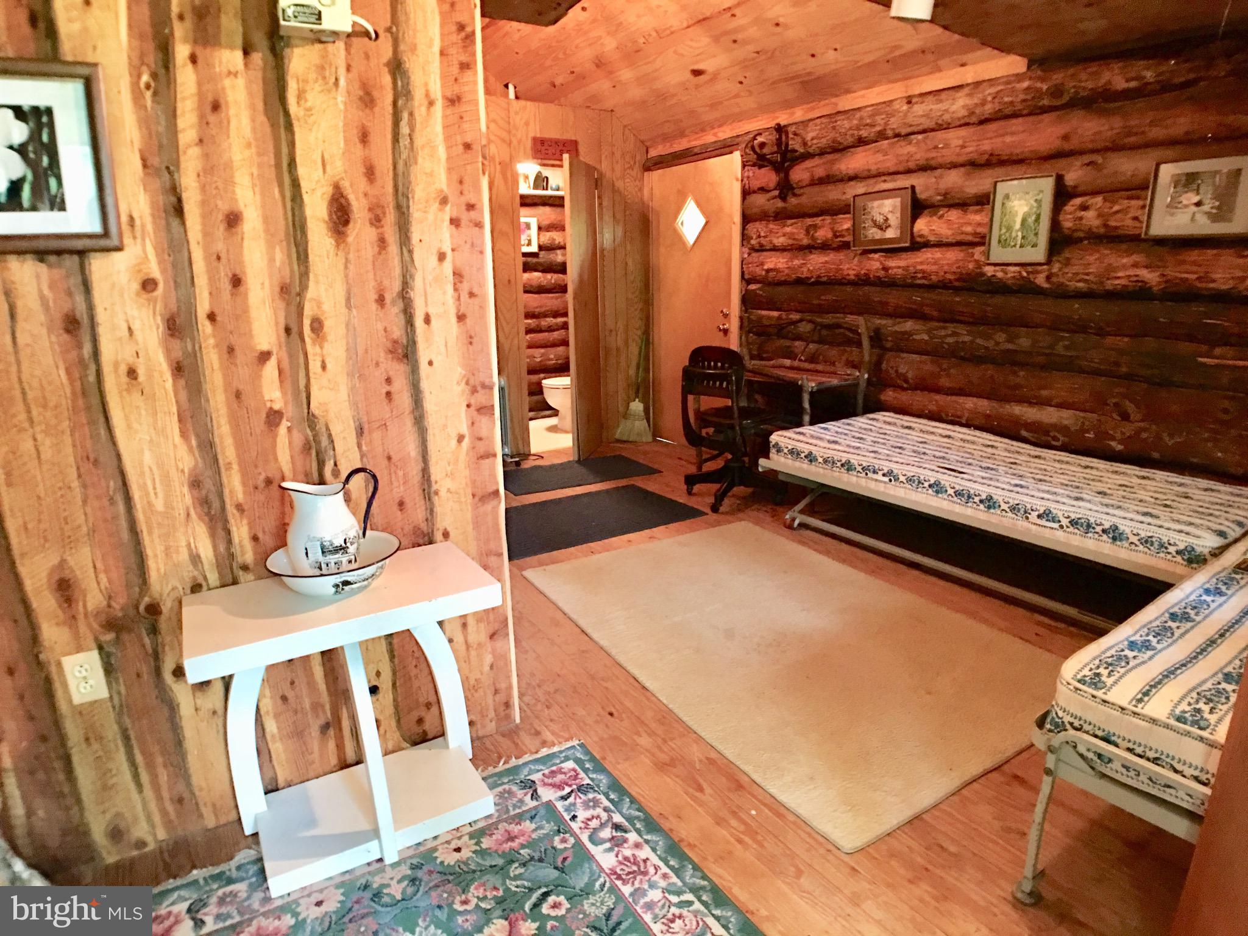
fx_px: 1046
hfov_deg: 61.7
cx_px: 624
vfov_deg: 48.2
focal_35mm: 29
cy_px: 468
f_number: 2.2
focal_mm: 4.15
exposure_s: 1/4
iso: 80
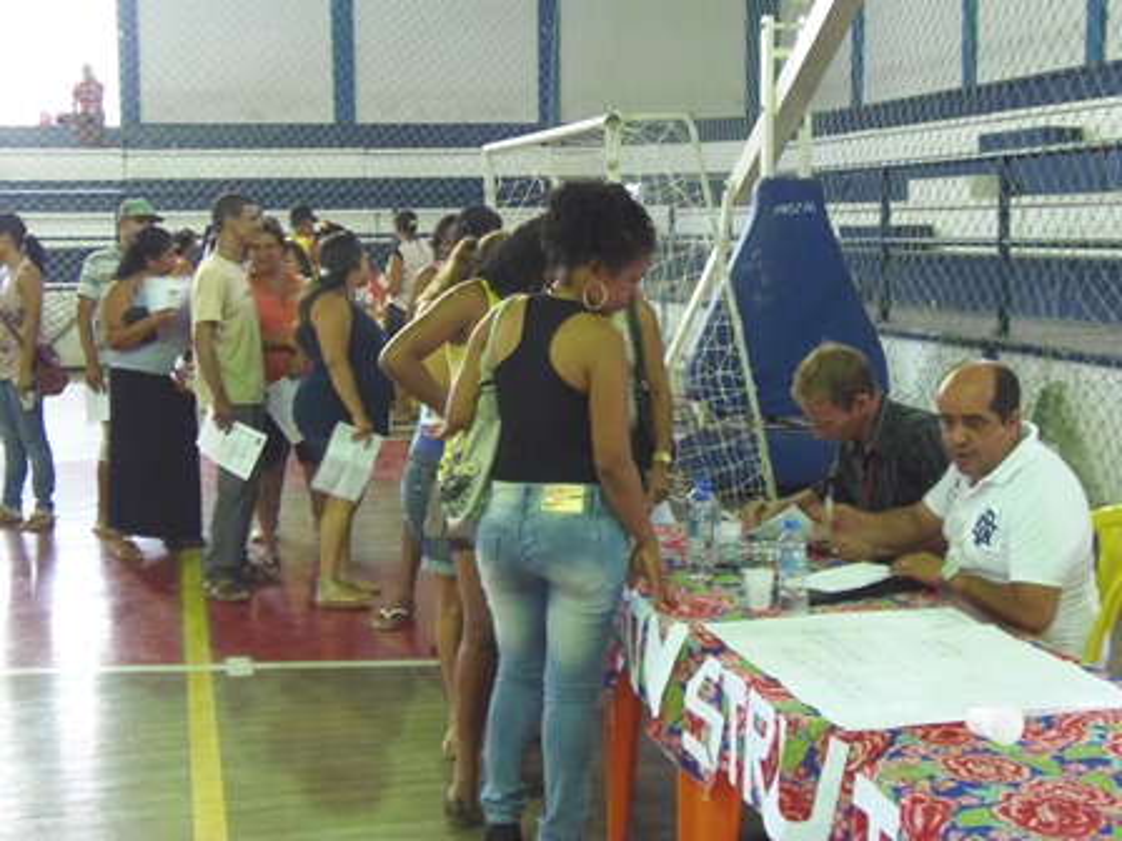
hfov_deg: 38.9
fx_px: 1588
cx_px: 561
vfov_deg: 29.7
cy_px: 420
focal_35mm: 49
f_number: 3.8
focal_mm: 9.1
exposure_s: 1/13
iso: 400
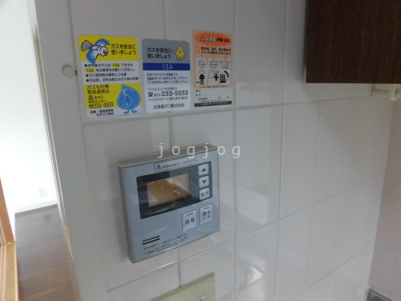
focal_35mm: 24
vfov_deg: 56.8
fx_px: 278
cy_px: 150
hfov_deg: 71.6
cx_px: 200
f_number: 3.1
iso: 250
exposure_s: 1/40
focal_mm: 4.3
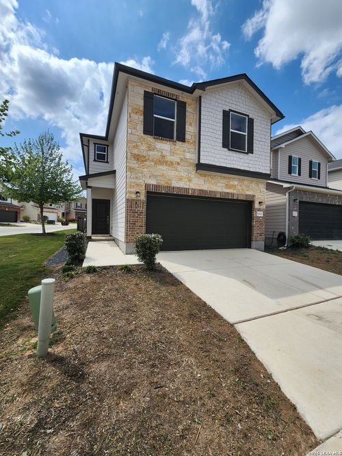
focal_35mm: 13
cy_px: 228
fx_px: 171
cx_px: 171
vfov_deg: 106.2
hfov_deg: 89.9
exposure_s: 1/3067
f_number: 2.2
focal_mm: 2.2
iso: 50
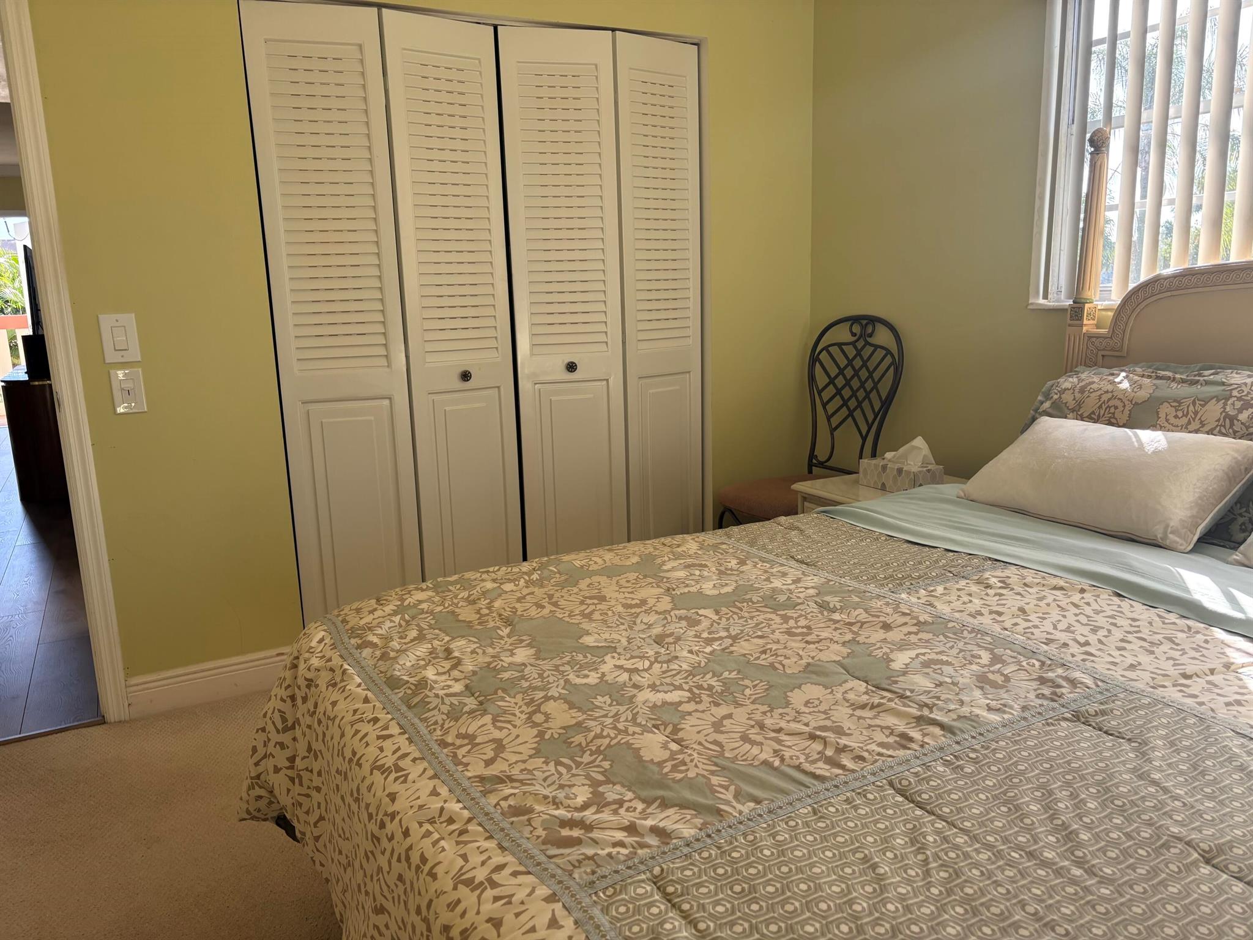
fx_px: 941
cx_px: 626
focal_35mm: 26
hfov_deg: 67.3
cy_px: 470
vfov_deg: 53.1
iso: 64
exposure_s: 1/256
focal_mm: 5.96
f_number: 1.6
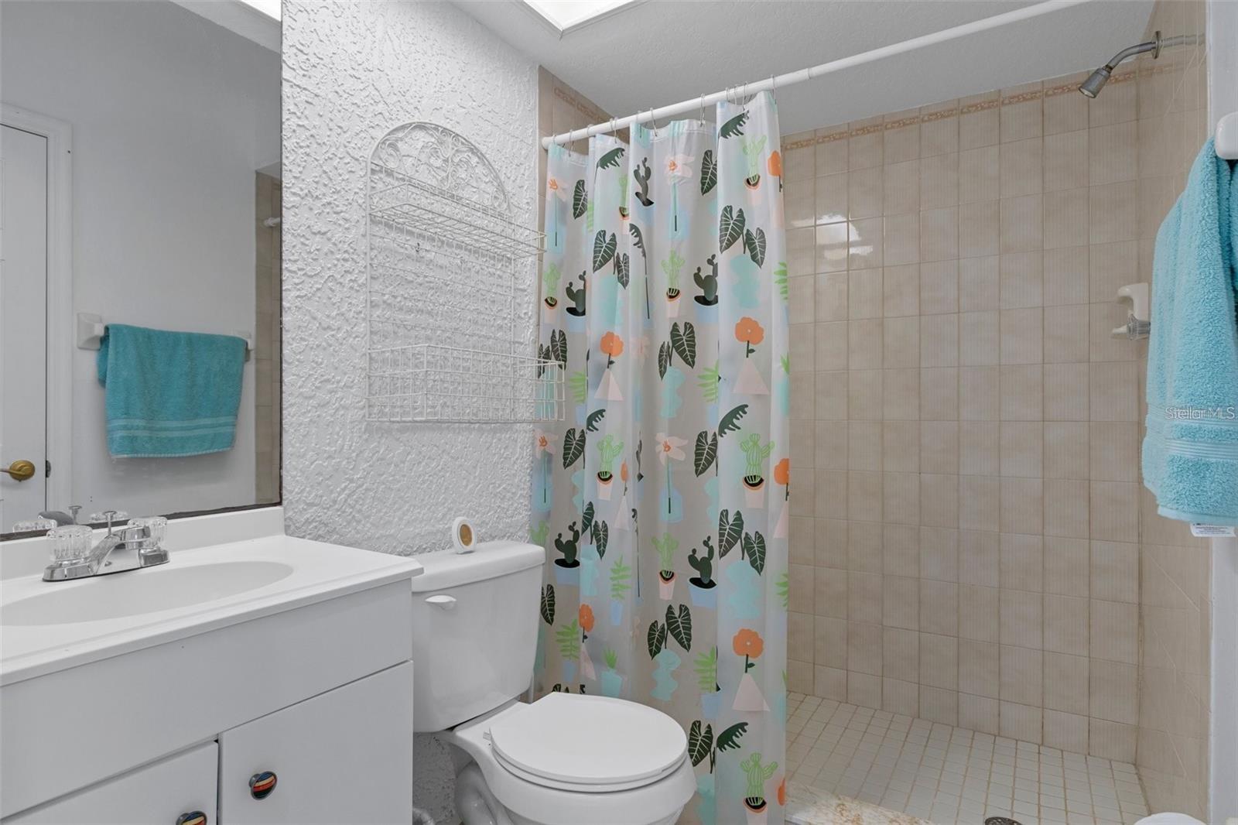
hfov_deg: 85.4
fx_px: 670
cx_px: 619
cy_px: 412
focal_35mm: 20
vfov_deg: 63.2
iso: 250
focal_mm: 13
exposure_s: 1/8
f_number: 8
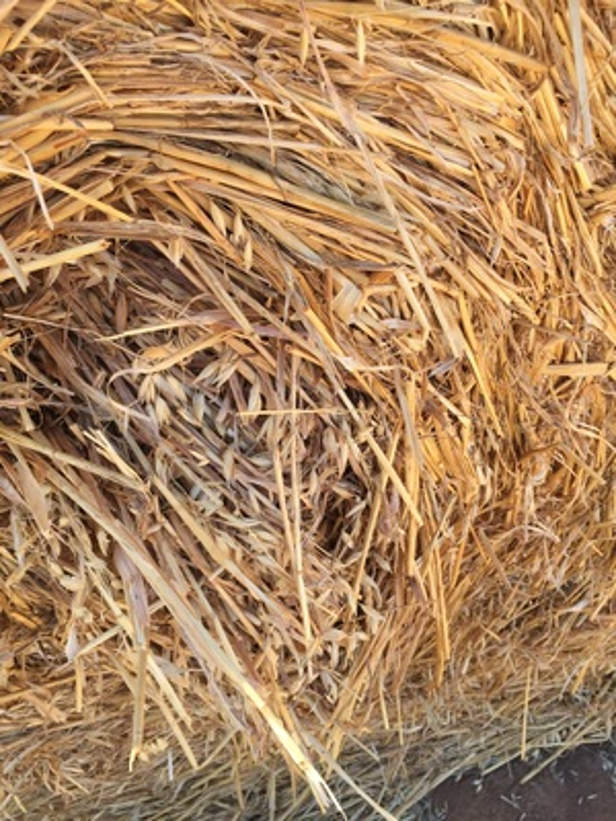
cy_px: 410
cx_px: 308
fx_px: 688
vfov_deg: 61.7
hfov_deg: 48.2
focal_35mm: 29
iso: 32
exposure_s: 1/267
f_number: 2.2
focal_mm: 4.15
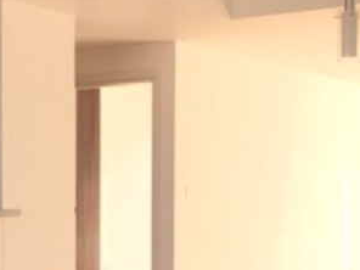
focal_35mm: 97
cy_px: 238
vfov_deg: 15.1
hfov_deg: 20.2
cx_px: 142
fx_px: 1009
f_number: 1.8
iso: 20
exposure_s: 1/282
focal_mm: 3.99
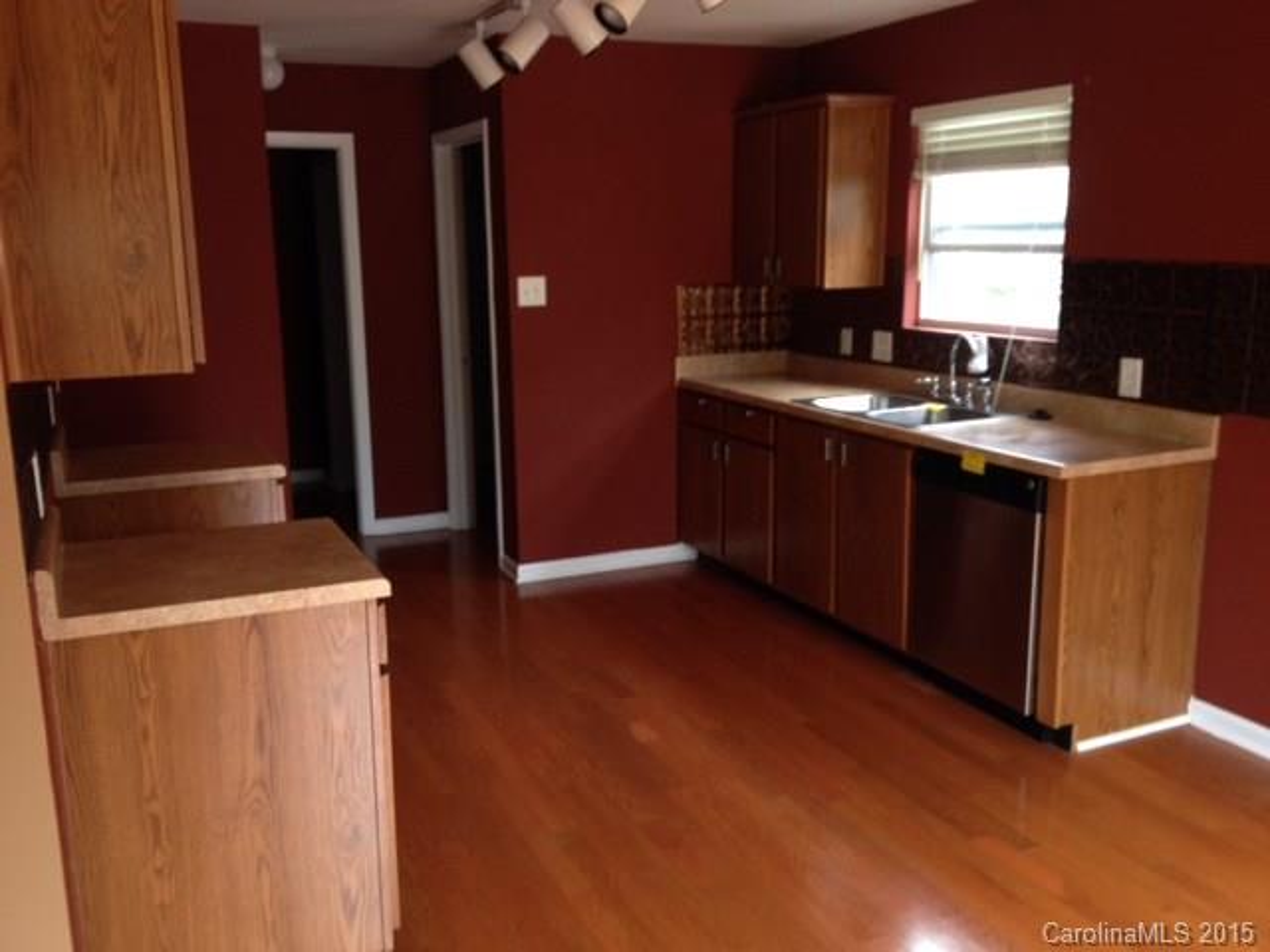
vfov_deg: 40.7
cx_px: 635
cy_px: 476
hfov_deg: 52.6
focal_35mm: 35
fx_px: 1284
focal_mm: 4.28
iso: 64
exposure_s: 1/20
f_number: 2.4
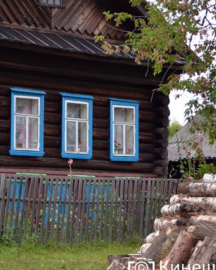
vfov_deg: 14.6
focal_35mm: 132
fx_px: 1054
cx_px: 80
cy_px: 143
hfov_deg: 11.7
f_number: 4
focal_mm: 55
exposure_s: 1/125
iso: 110
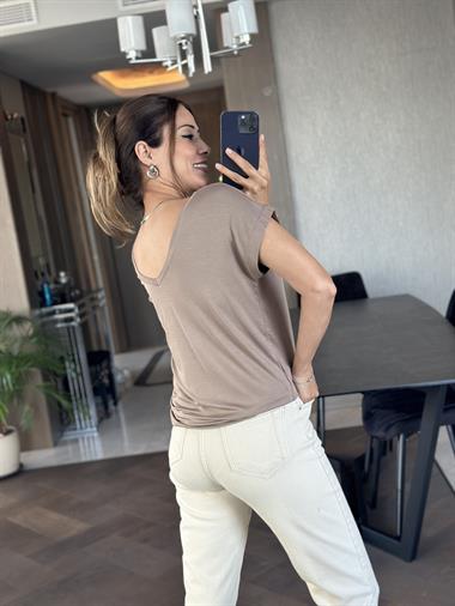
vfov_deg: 39.6
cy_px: 303
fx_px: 841
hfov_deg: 30.3
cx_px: 228
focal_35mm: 48
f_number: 1.78
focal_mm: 6.86
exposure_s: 1/50
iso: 100
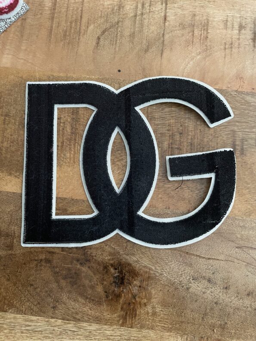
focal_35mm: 26
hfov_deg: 53.1
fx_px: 256
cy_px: 170
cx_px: 128
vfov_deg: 67.3
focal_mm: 4.2
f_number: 1.6
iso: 400
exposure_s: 1/50
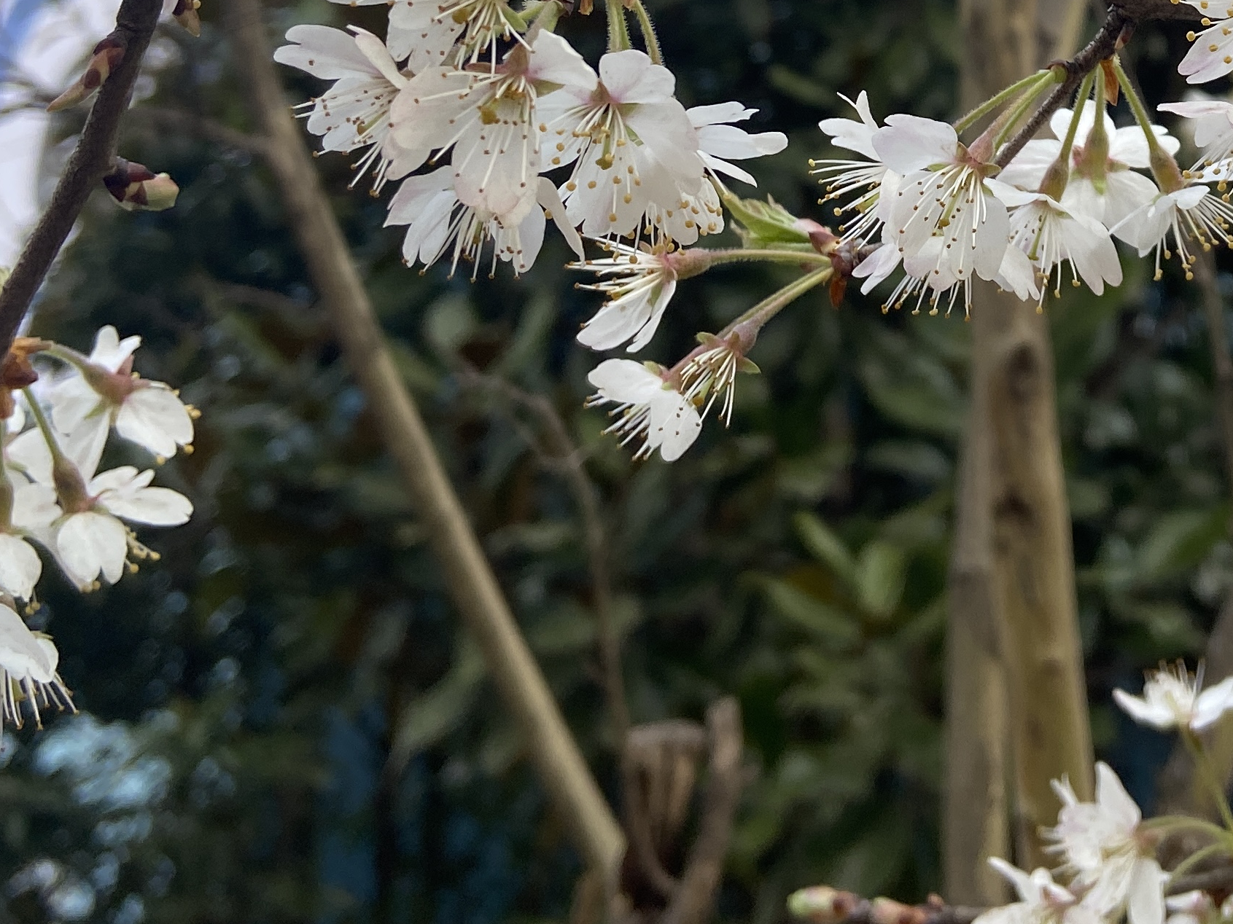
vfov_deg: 22.4
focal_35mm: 62
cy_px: -84
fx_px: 2208
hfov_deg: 30.1
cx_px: 1070
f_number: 1.8
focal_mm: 4.25
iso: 32
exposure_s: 1/539
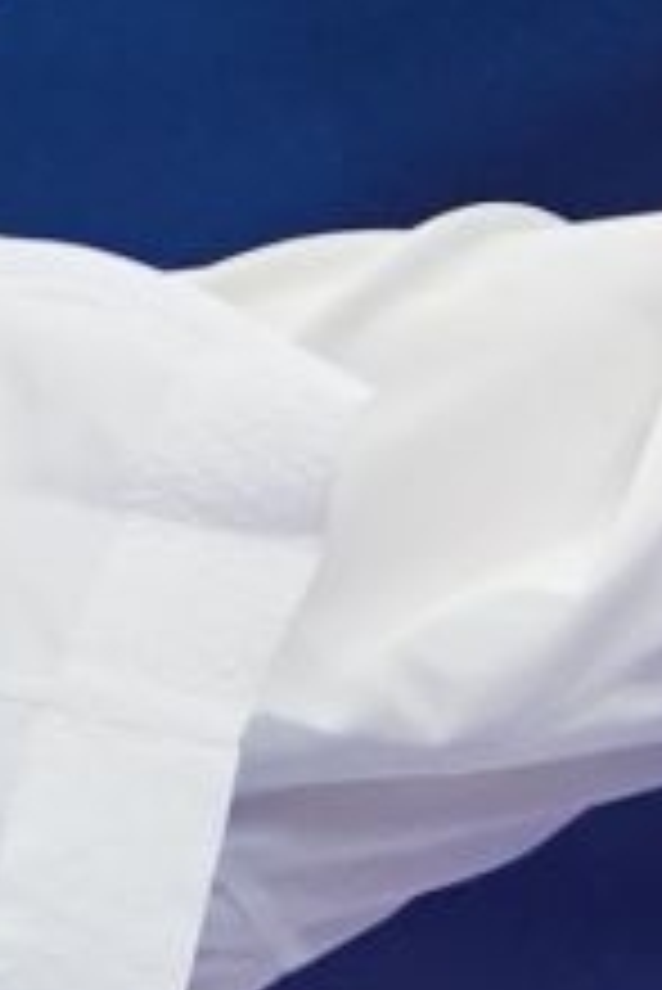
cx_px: 829
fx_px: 39434
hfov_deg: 1.0
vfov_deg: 1.4
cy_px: 162
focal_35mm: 1432
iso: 2000
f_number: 2.8
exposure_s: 1/1000
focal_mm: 117
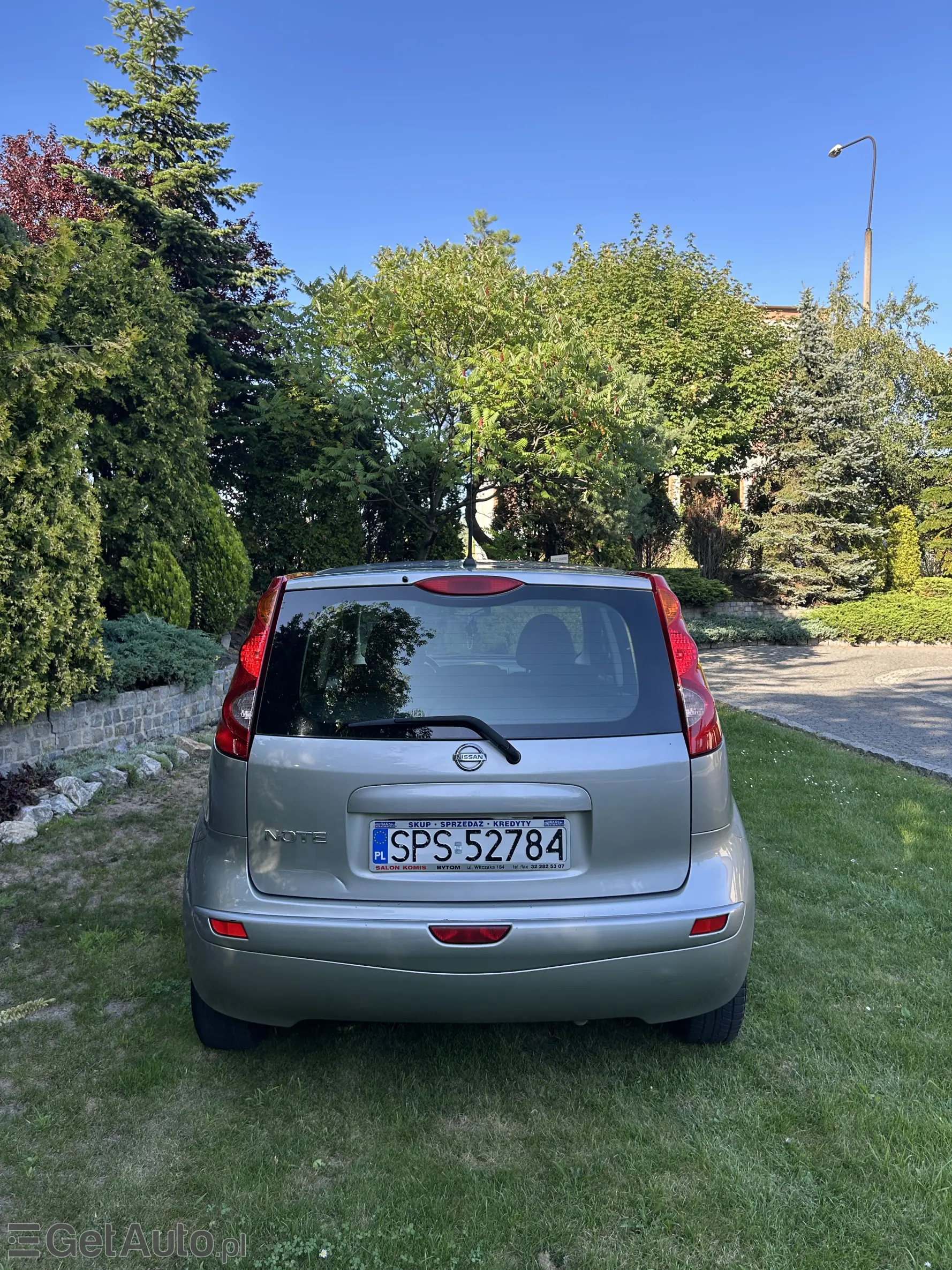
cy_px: 635
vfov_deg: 67.3
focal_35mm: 26
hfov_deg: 53.1
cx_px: 476
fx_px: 953
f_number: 1.5
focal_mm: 5.7
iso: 50
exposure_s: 1/683
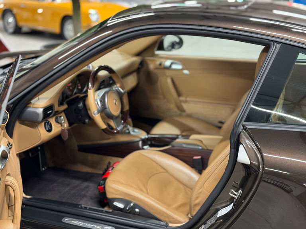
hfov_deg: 39.7
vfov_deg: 30.3
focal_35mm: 48
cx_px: 153
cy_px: 114
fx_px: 424
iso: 320
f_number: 1.78
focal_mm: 6.76
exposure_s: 1/33
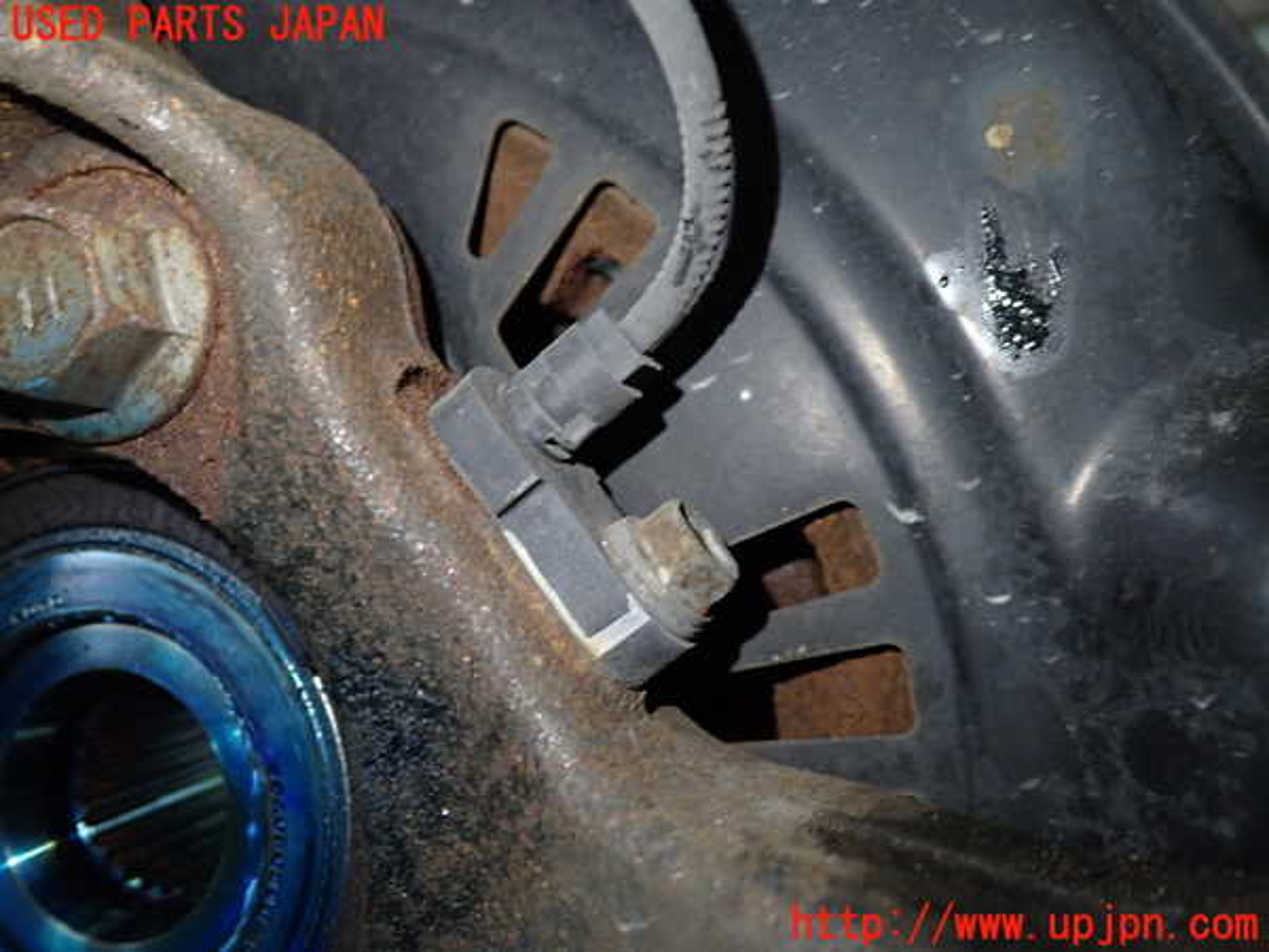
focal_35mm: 30
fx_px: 1100
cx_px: 634
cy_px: 476
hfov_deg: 60.0
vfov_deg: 46.8
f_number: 2.3
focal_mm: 5.4
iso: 250
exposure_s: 1/30
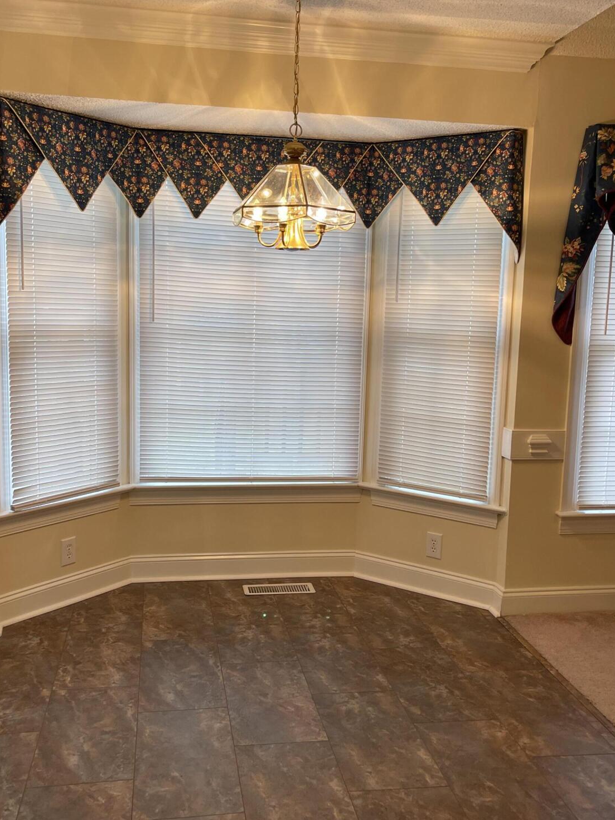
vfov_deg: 54.0
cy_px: 406
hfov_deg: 41.8
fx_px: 806
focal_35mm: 34
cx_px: 299
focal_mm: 5.1
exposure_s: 1/60
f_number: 1.6
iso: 64
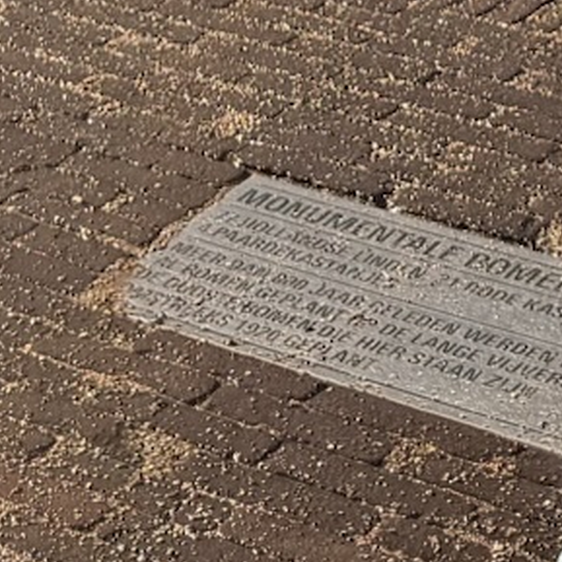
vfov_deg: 10.0
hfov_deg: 11.9
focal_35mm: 147
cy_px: -891
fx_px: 2700
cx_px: 245
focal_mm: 6.76
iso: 80
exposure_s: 1/1261
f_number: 1.78
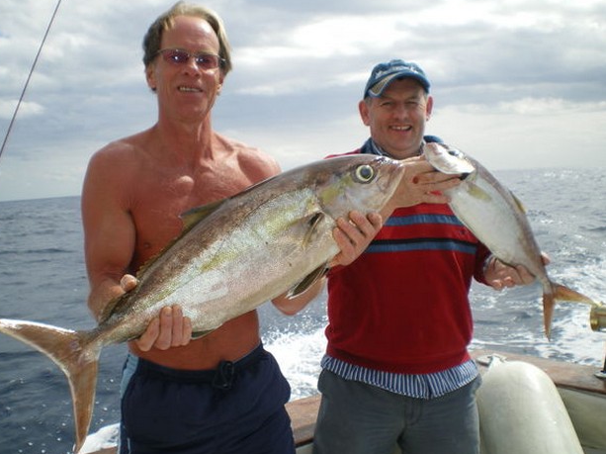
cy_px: 227
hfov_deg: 50.2
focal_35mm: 37
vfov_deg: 38.6
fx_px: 647
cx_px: 297
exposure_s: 1/400
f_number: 4.6
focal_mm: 6.3
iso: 50
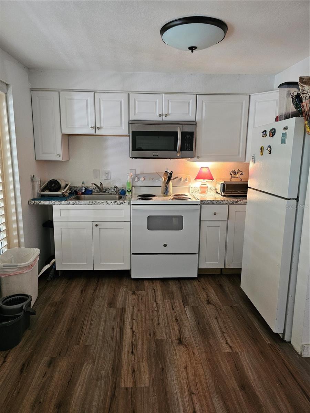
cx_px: 155
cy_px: 206
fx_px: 275
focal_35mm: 23
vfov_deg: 73.9
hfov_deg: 58.9
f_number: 1.7
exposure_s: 1/40
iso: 500
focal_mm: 6.3
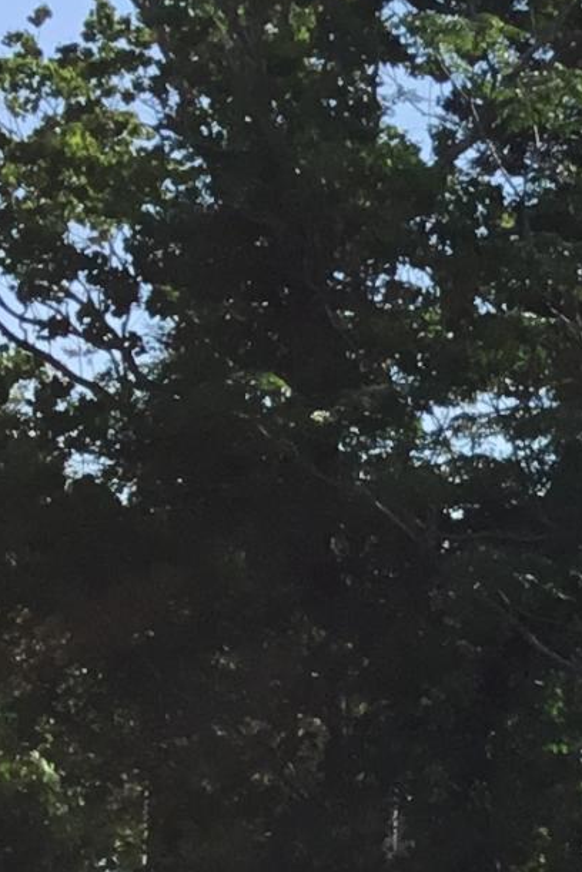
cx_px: 1381
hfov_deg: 8.0
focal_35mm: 158
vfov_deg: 12.8
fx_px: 3831
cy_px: 949
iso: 25
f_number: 2.4
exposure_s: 1/1045
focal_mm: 3.3
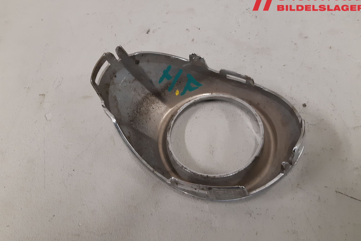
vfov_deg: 46.4
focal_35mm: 28
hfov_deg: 65.5
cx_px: 178
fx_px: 281
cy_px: 120
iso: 160
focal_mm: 3.93
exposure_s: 1/50
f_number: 1.7
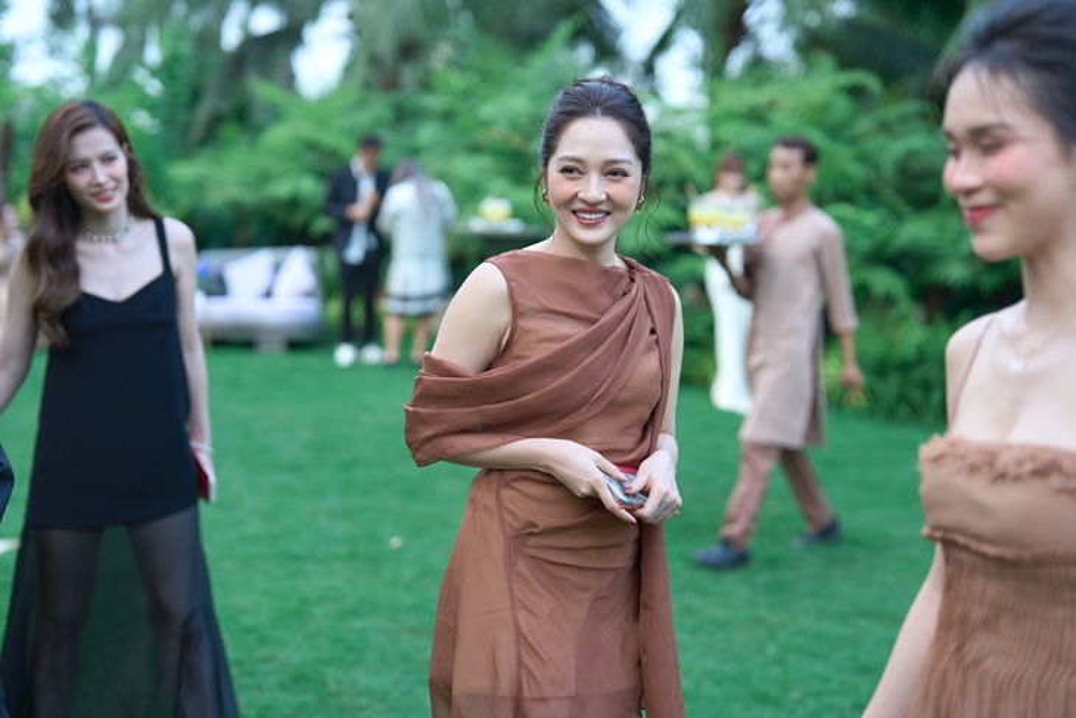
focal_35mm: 50
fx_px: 1495
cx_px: 538
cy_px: 359
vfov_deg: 27.0
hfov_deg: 39.6
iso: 200
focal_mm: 50
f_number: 1.8
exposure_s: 1/640
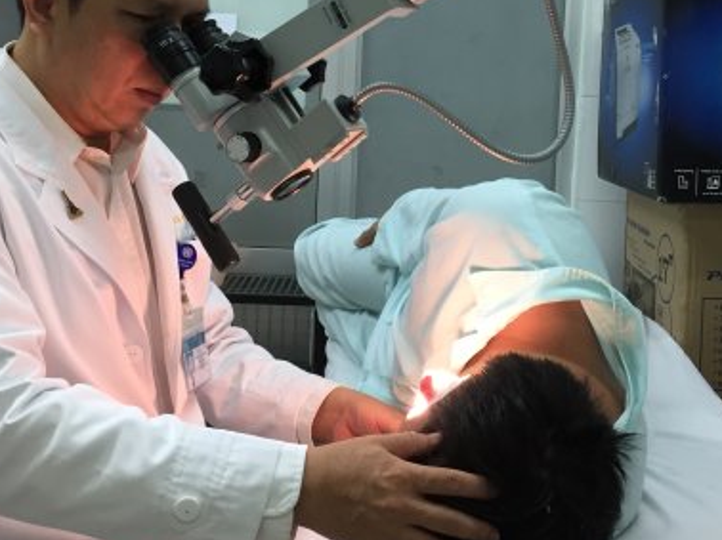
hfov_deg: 37.5
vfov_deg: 28.3
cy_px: 179
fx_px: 1063
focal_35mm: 51
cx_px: 391
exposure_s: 1/33
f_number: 2.2
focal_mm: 4.15
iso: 125
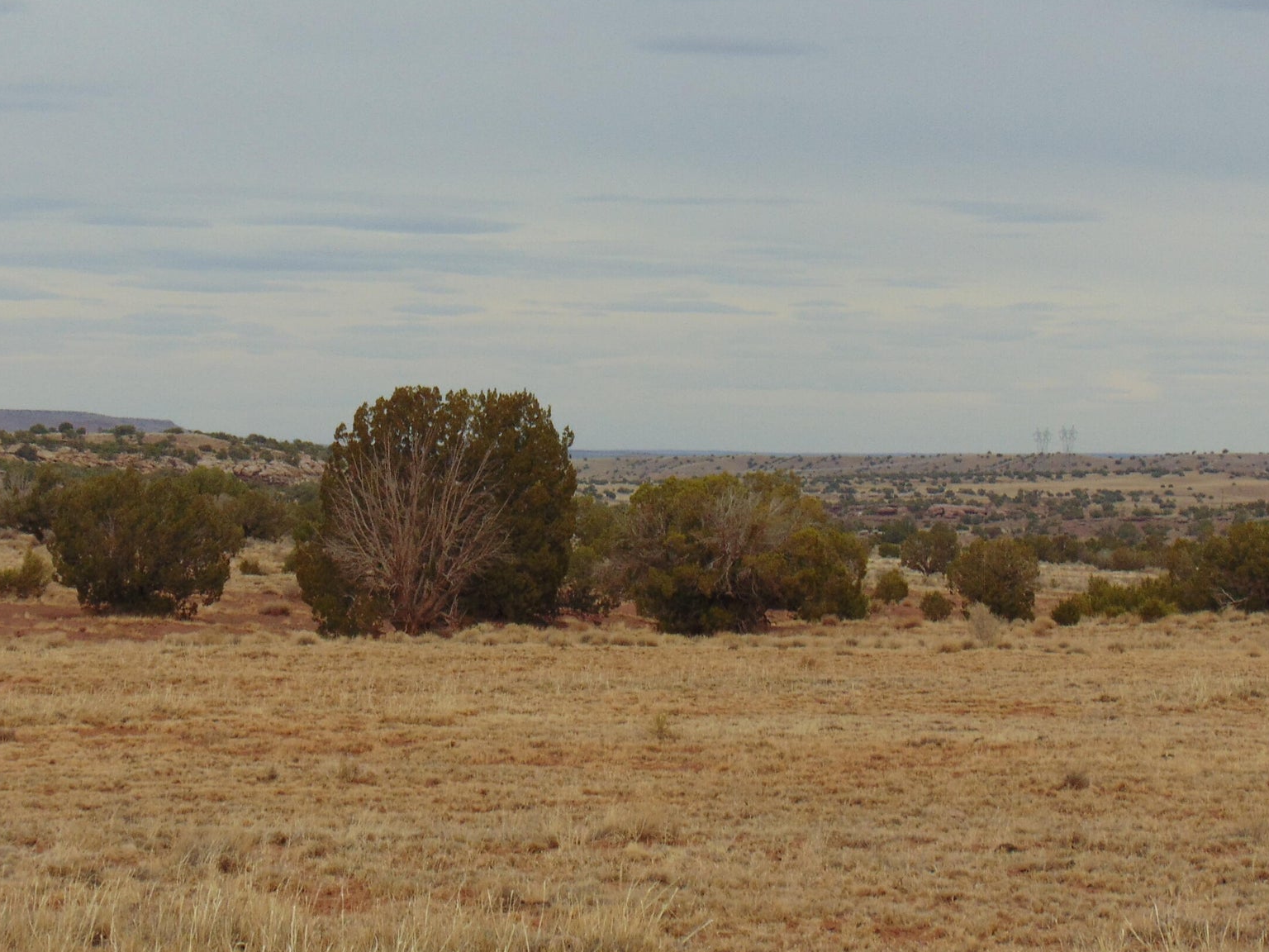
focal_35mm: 150
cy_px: 364
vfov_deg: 9.9
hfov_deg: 13.2
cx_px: 613
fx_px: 5499
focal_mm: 19.4
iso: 80
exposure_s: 1/800
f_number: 3.9
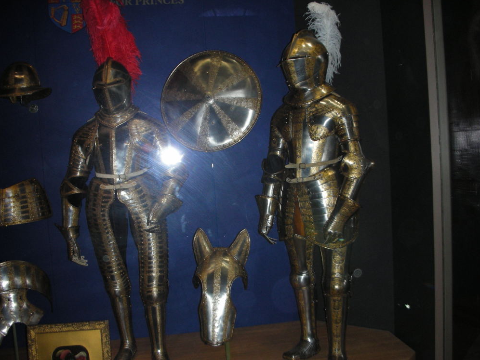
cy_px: 183
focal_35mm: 36
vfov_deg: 39.7
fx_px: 499
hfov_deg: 51.4
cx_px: 238
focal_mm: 5.8
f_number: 3
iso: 115
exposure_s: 1/60.1
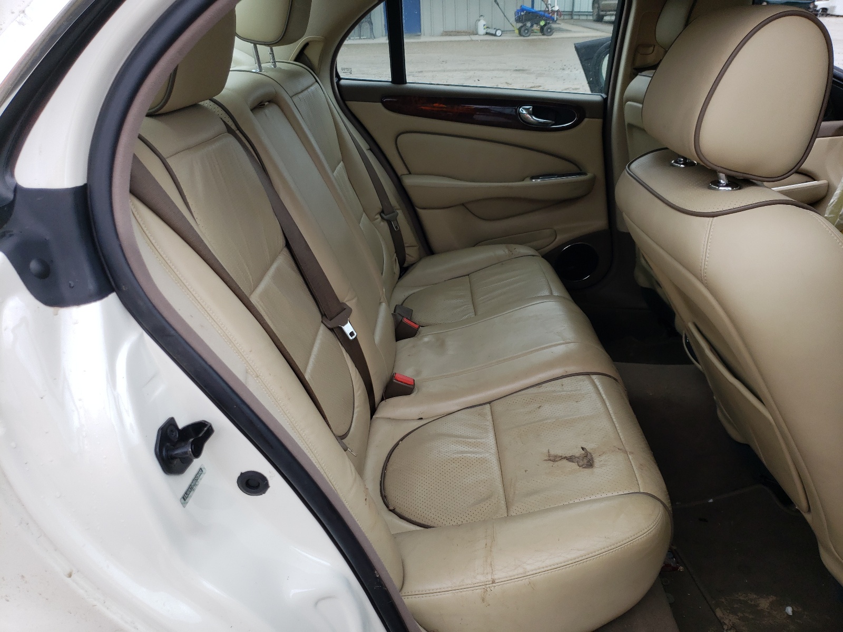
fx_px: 633
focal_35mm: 26
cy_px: 316
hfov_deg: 67.3
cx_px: 422
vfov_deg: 53.1
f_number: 1.5
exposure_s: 1/400
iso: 50
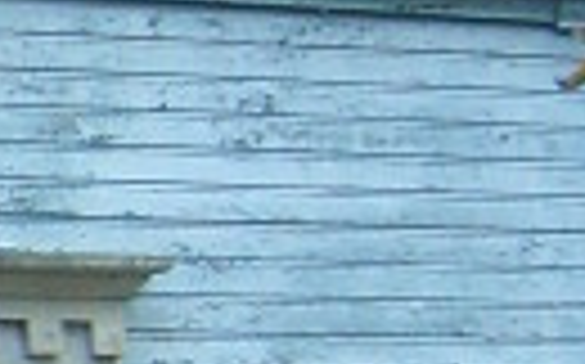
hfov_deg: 6.6
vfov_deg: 4.4
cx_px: -1066
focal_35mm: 293
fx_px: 4667
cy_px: 616
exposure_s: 1/60
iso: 50
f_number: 2.8
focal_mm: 5.8
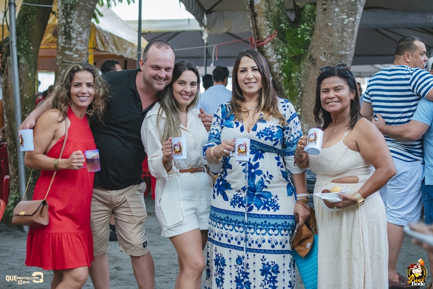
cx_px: 216
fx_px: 632
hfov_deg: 37.8
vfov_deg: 25.8
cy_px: 144
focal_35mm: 52
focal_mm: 35
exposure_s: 1/2500
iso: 2500
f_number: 2.8
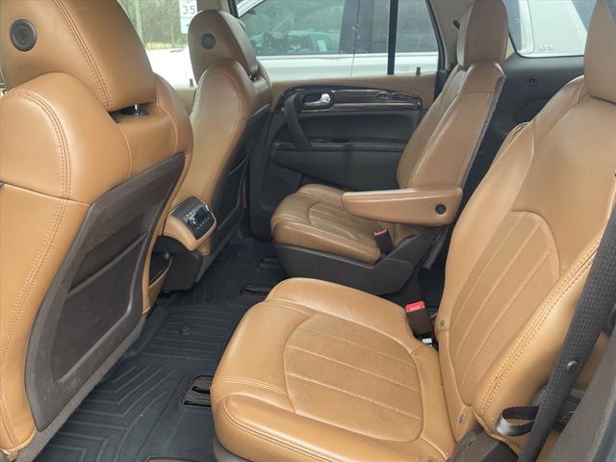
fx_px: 463
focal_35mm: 26
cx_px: 308
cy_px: 231
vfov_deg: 53.1
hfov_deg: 67.3
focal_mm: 5.1
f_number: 1.6
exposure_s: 1/121
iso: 80
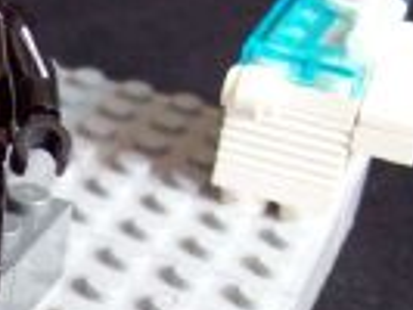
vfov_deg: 13.5
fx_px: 1290
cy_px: 321
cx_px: -158
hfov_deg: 16.9
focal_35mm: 108
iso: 160
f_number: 2.7
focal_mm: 6
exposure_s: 1/8
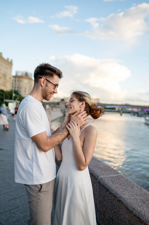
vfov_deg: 54.5
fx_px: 218
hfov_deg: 37.8
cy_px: 112
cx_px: 74
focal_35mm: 35
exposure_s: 1/1000
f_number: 2
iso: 100
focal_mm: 35
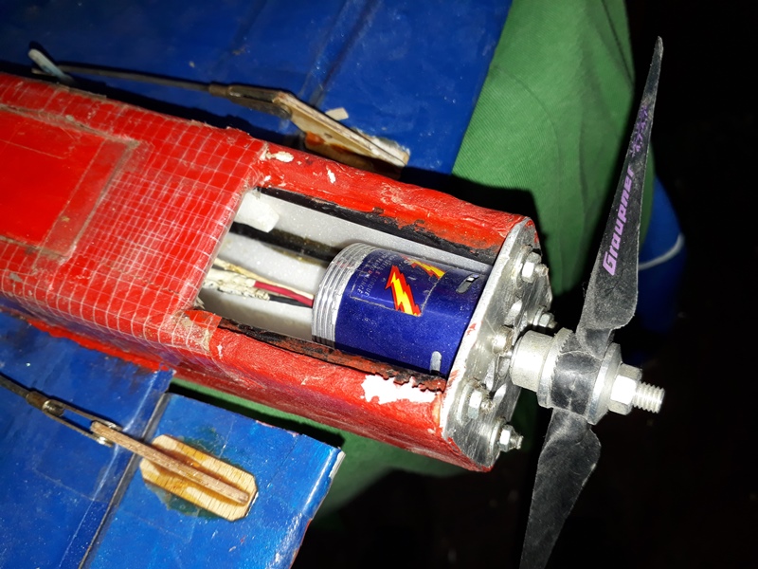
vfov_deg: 51.4
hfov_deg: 65.3
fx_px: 591
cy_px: 284
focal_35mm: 27
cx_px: 379
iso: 40
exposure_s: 1/111
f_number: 1.9
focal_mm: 3.6
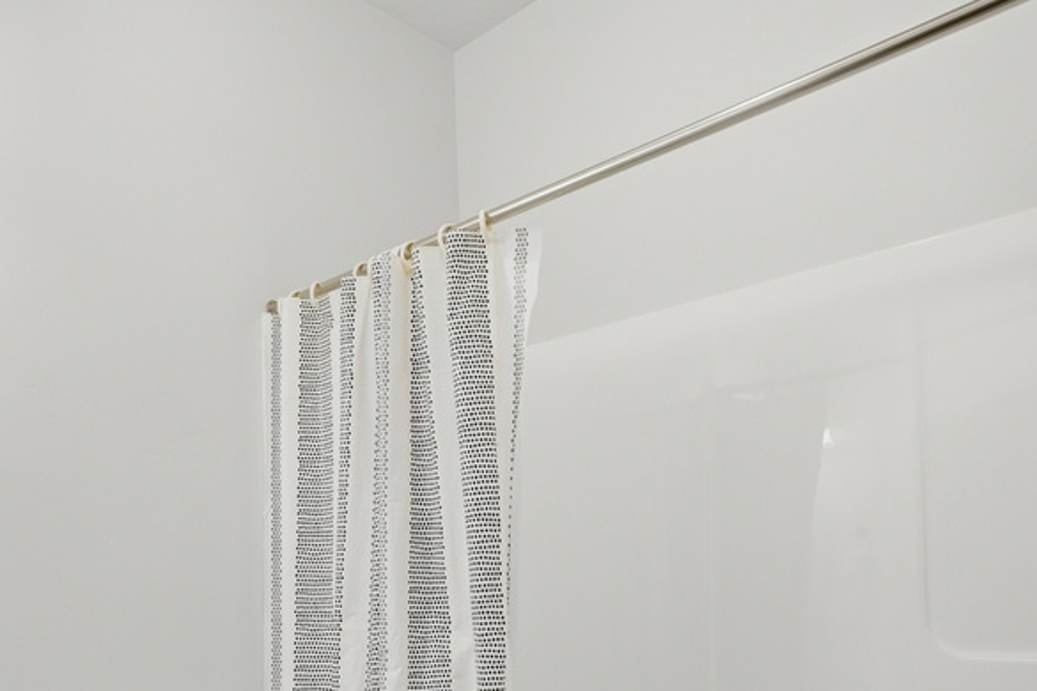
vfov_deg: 43.1
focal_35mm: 28
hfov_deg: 61.0
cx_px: 232
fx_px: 806
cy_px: 601
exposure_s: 1/60
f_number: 9
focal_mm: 16
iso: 250
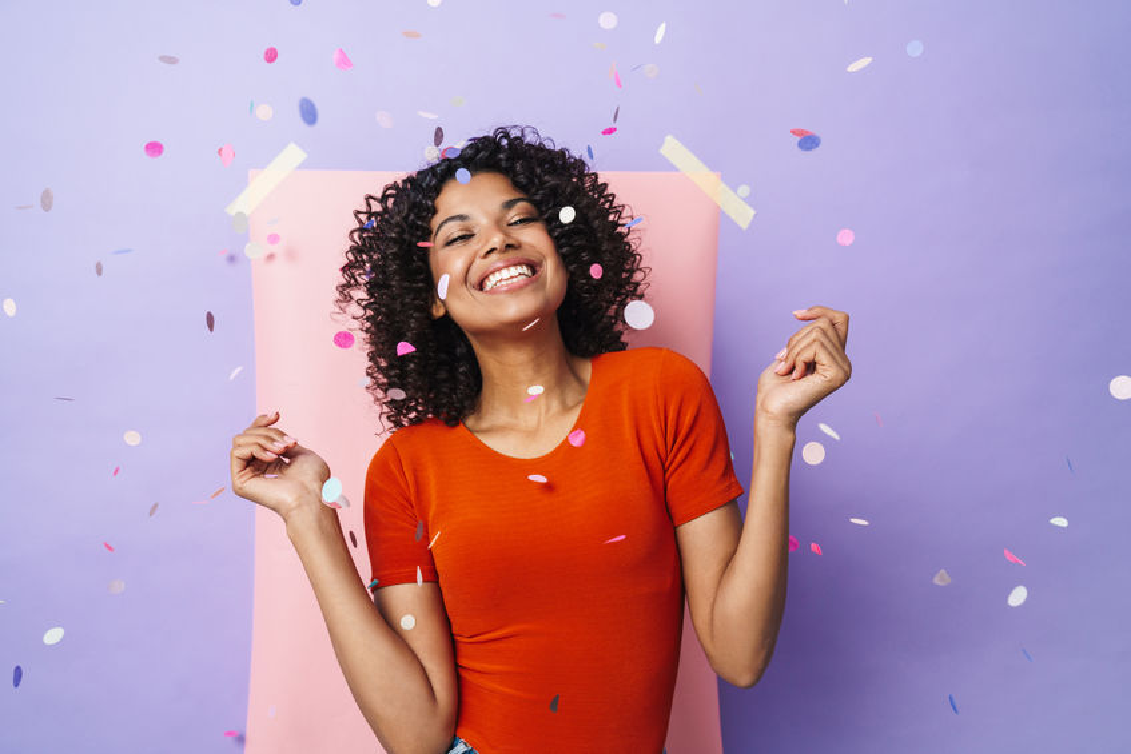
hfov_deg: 55.8
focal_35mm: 34
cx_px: 566
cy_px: 377
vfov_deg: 38.9
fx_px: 1068
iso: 400
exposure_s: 1/160
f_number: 5.6
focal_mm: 34
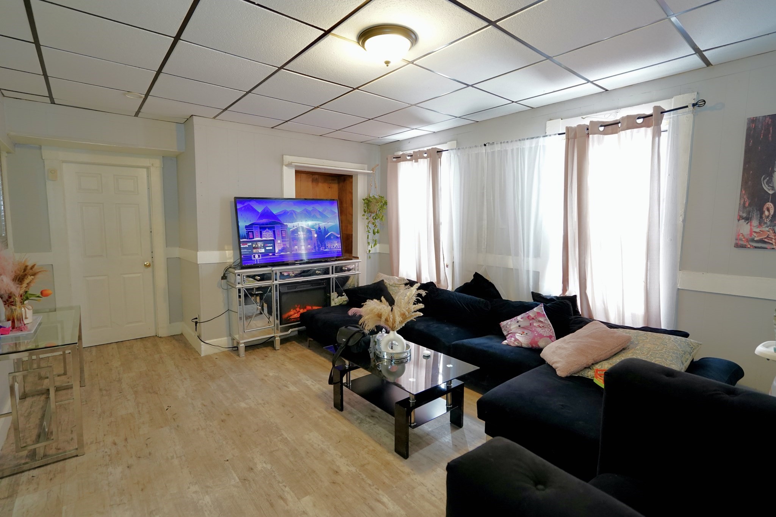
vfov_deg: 73.7
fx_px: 345
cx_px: 388
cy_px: 258
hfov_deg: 96.7
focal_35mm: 16
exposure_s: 1/60
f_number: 4
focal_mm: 16
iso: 4000
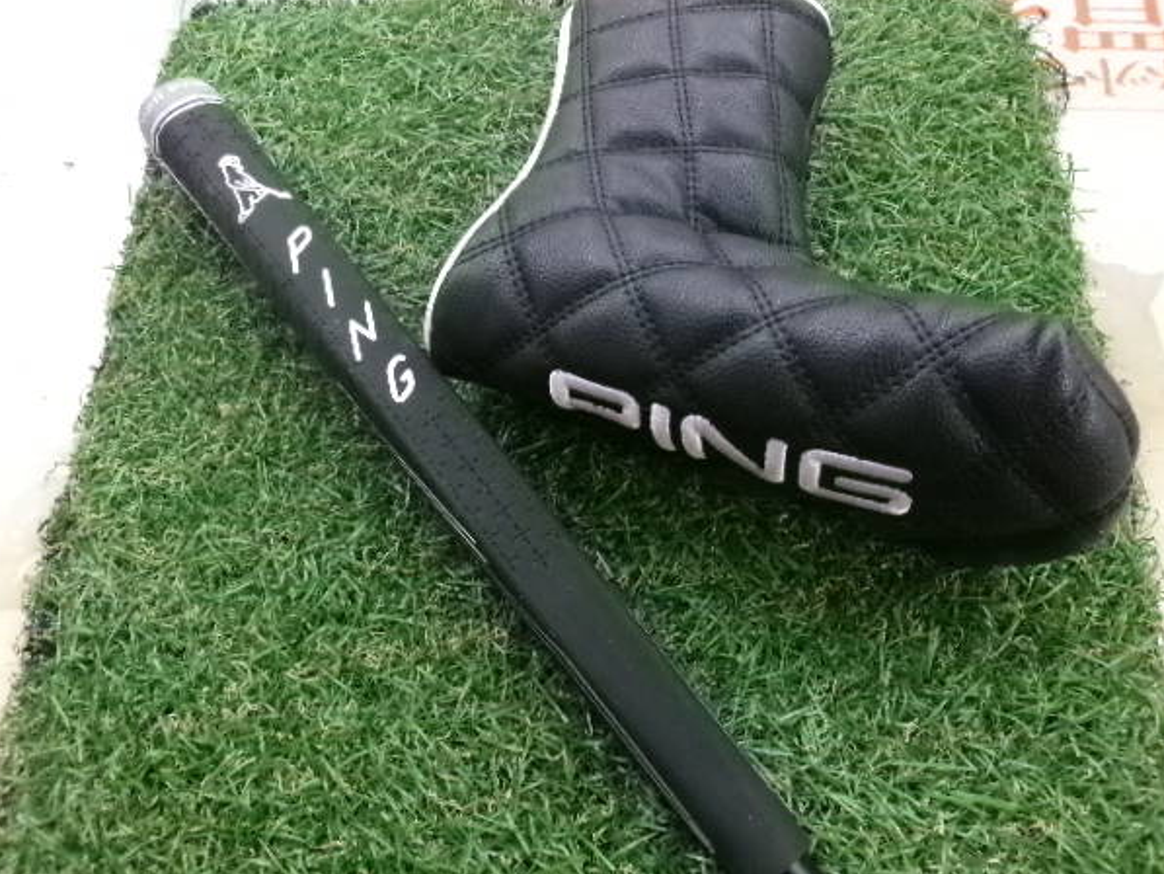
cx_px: 593
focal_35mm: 30
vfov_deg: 46.8
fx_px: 1009
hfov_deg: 59.9
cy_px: 453
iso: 800
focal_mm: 5.1
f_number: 3.9
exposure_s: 1/34
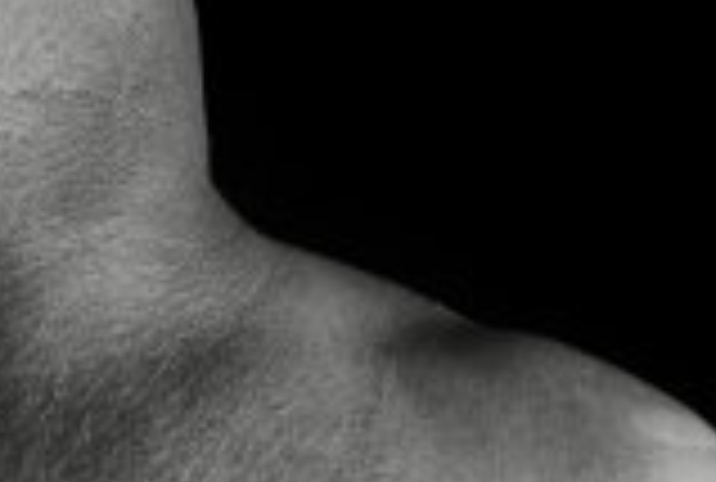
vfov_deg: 4.5
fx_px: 6123
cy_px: -34
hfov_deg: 6.7
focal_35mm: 307
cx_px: -23
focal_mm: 80
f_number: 4.5
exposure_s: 1/160
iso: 320
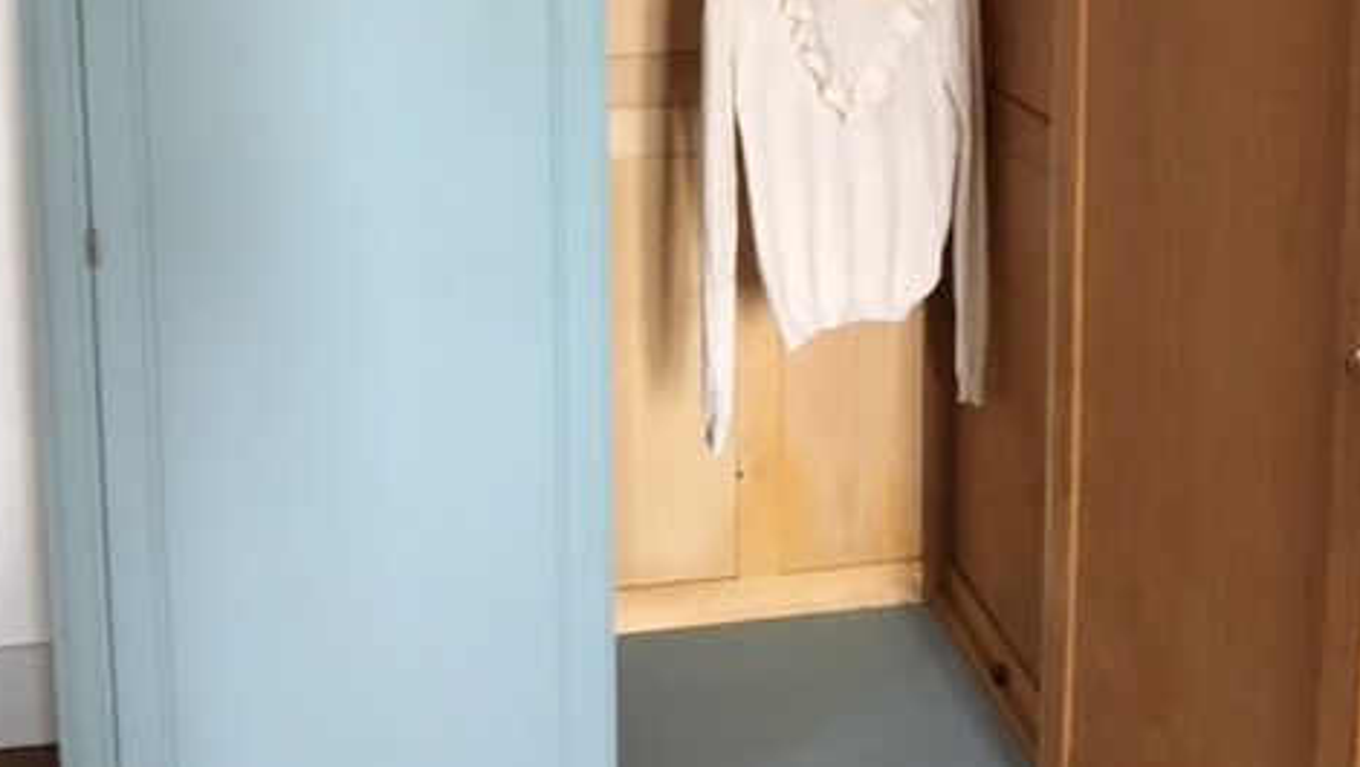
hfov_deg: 47.3
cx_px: 674
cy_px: -72
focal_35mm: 43
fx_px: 1552
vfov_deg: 25.7
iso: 200
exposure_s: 1/25
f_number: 2.2
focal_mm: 4.15
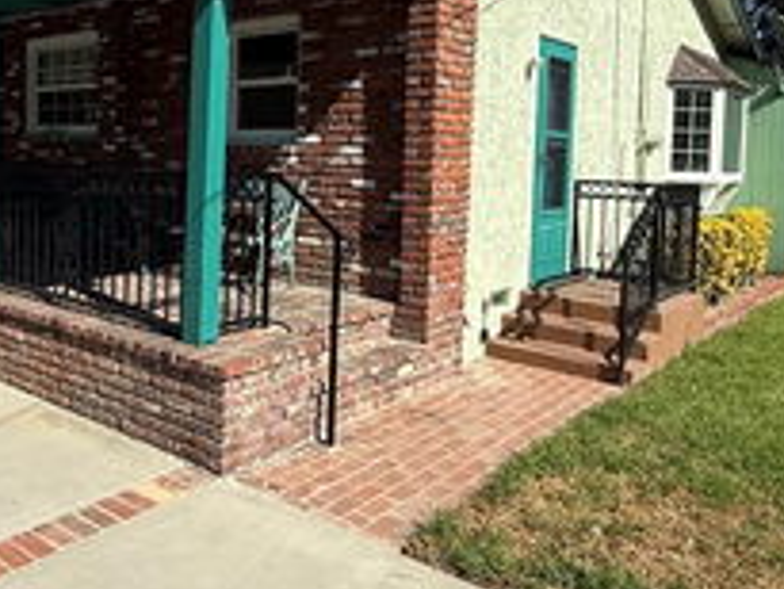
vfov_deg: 40.2
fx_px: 793
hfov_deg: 50.4
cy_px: 191
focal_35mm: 35
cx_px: 195
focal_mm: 2.22
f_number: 2.2
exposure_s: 1/2237
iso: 50
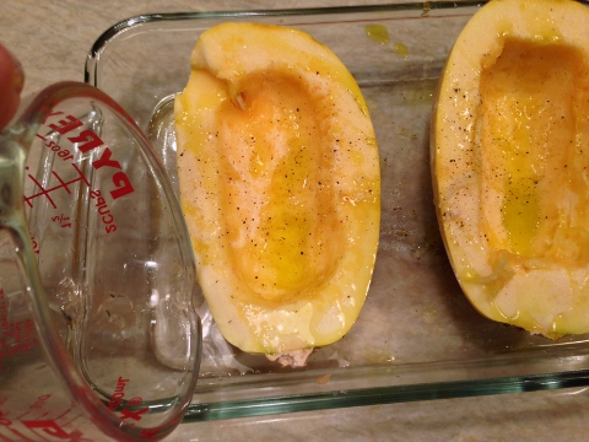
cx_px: 294
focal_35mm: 33
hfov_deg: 55.4
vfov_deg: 42.9
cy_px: 221
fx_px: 562
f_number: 2.4
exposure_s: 1/20
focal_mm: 4.12
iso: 50
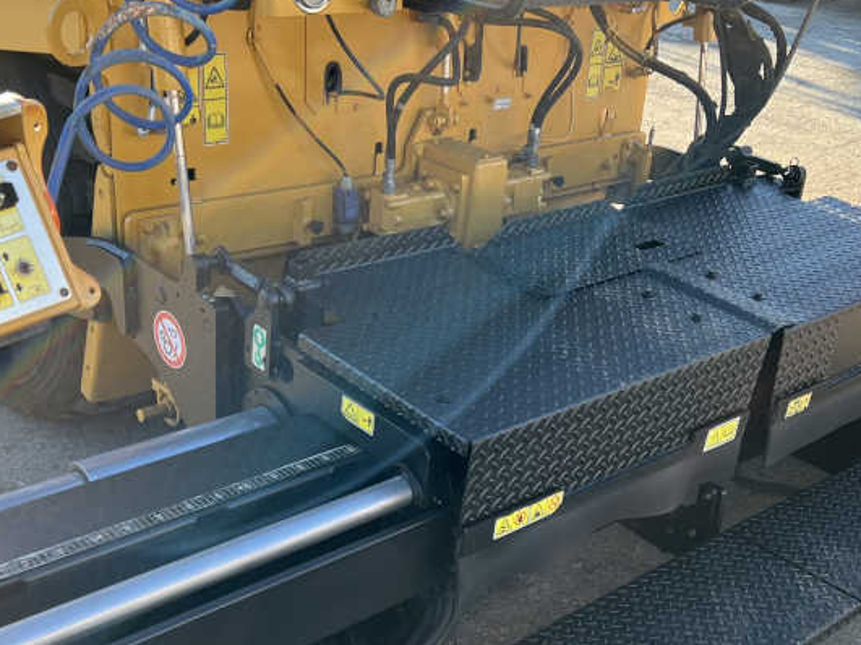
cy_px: 467
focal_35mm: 49
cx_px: 482
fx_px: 1218
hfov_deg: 38.9
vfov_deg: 29.3
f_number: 1.5
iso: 50
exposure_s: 1/296
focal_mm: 5.7
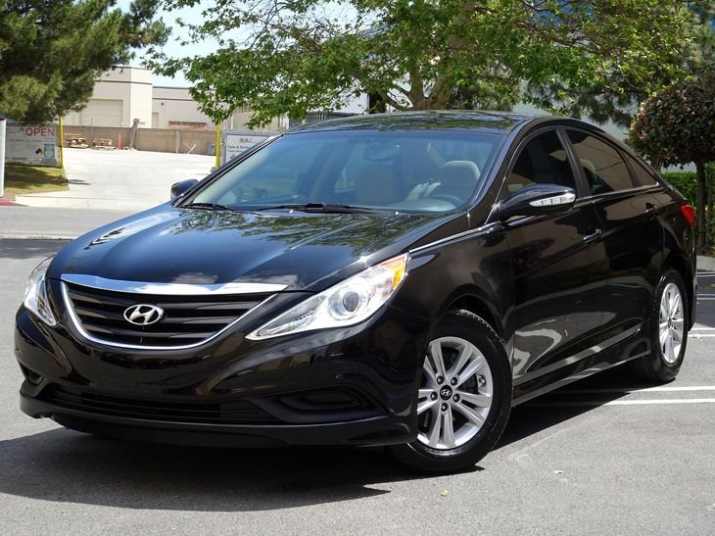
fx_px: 1549
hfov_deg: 26.0
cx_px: 358
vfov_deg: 19.6
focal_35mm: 75
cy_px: 268
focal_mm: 12.87
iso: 80
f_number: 5
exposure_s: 1/320
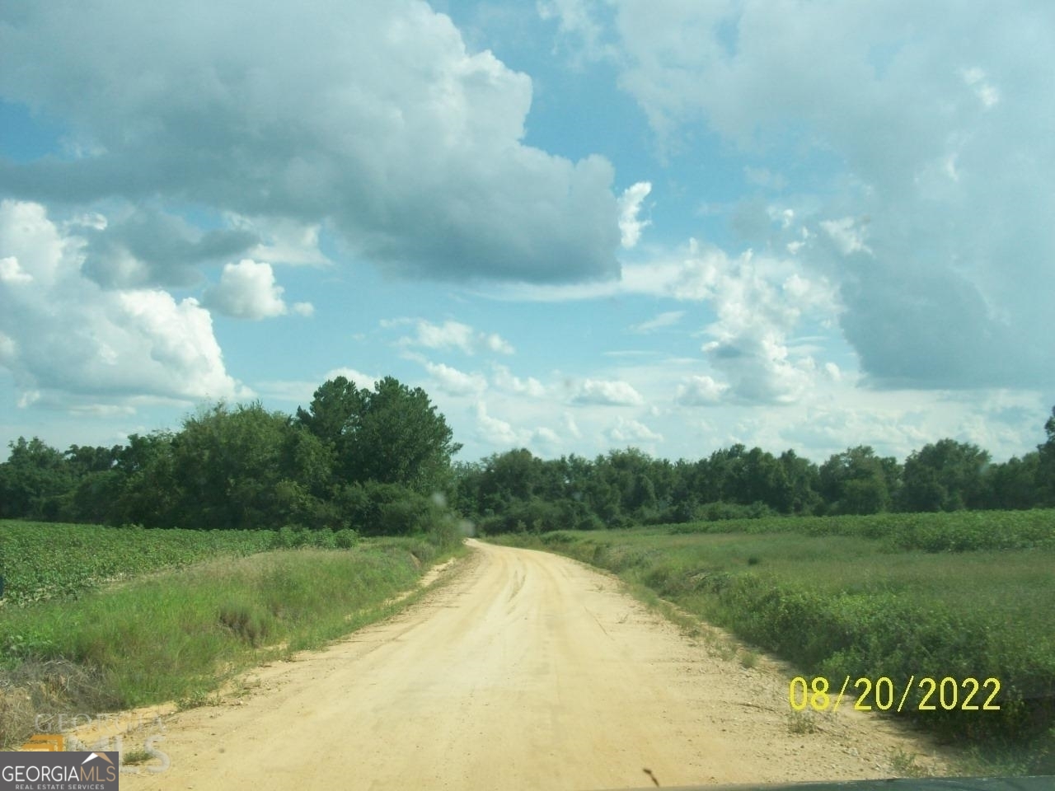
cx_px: 528
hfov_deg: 54.0
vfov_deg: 41.8
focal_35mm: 34
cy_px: 396
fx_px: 1036
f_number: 5.5
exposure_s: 1/263
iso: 64
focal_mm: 5.7
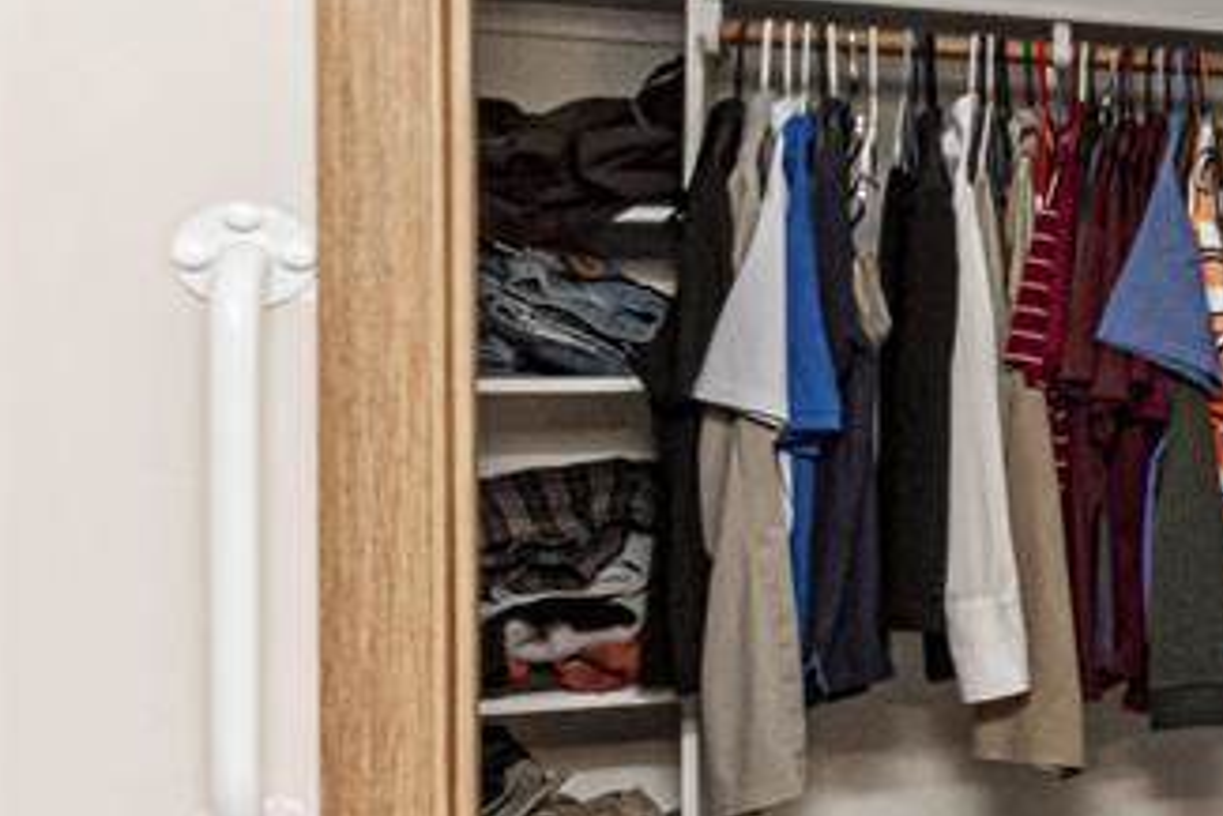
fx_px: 2005
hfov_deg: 20.0
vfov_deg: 23.0
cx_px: 2367
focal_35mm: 59
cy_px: 382
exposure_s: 1/60
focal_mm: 10
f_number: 10
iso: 2000
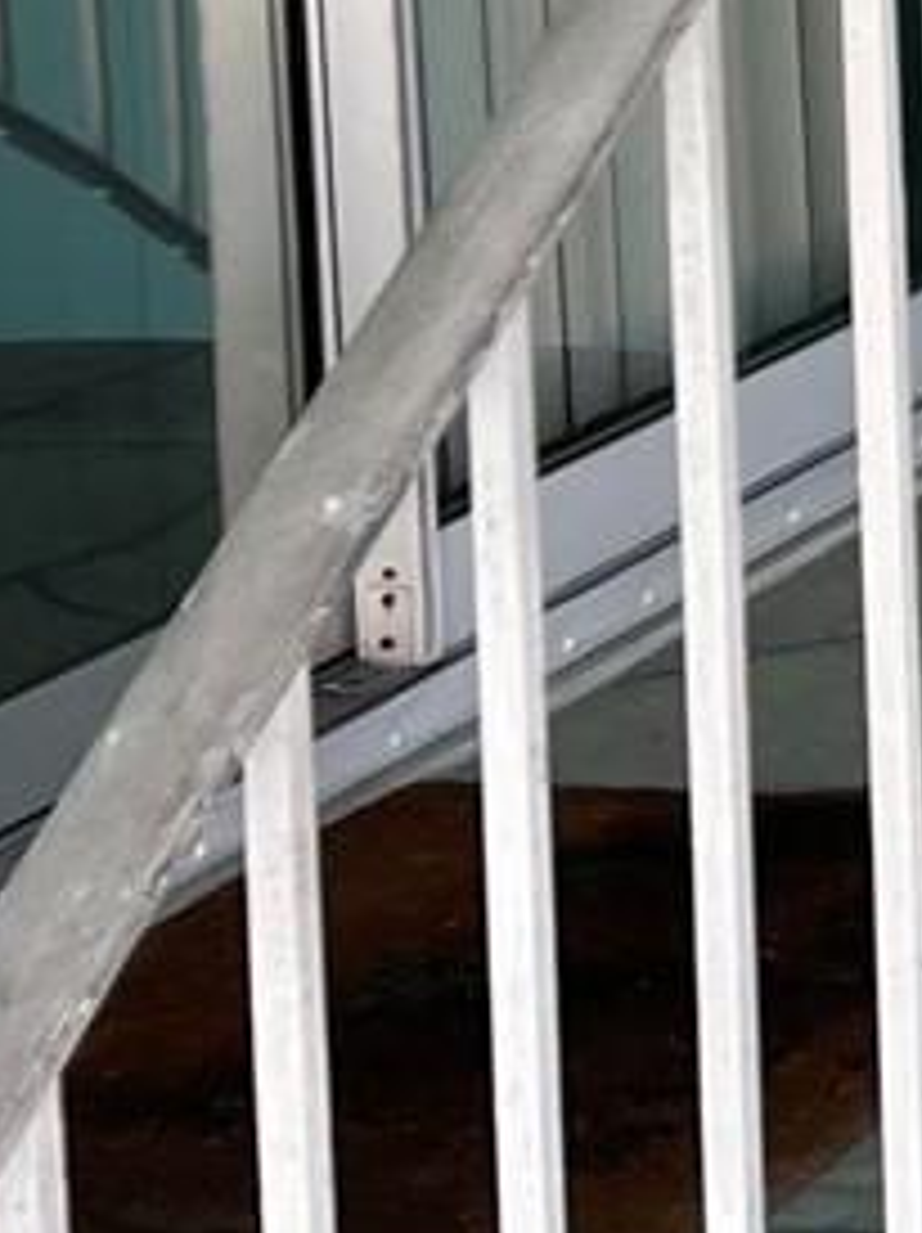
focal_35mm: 152
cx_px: 3333
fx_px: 5406
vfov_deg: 12.7
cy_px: -261
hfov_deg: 7.6
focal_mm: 5.1
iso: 50
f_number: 1.6
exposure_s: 1/122
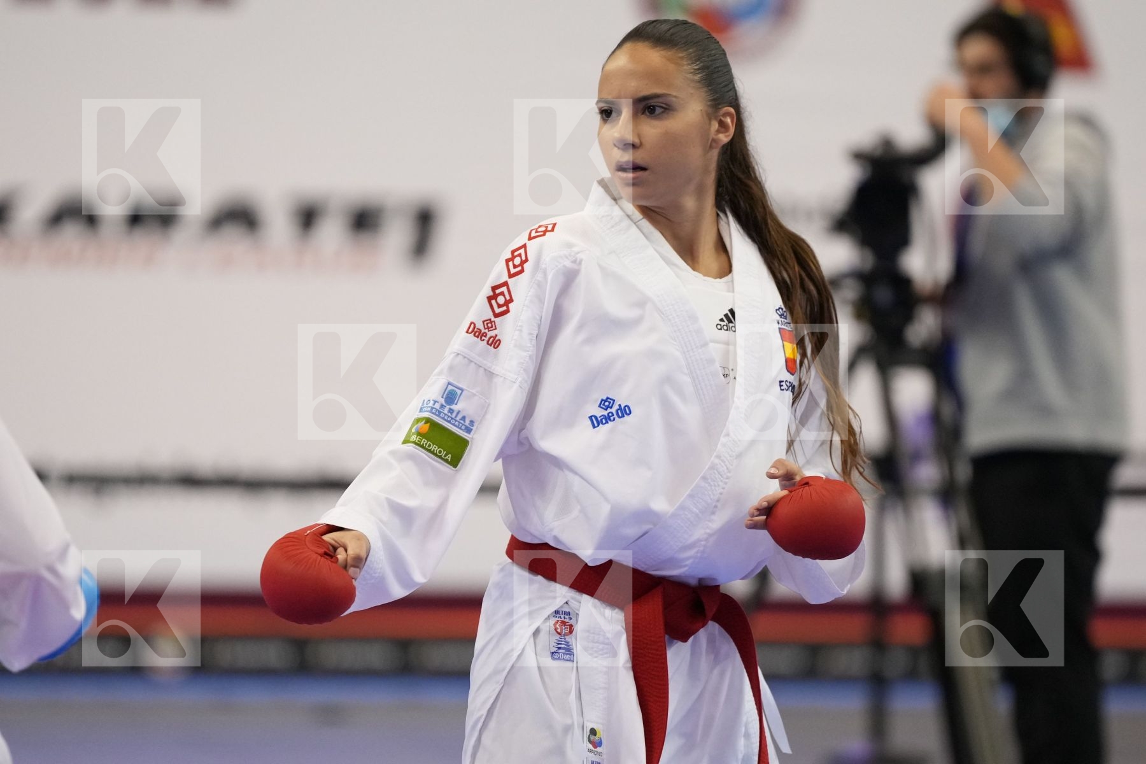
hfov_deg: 7.0
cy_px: 382
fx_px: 9390
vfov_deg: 4.7
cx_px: 573
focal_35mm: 295
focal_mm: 197
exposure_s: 1/1000
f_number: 2.8
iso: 3200
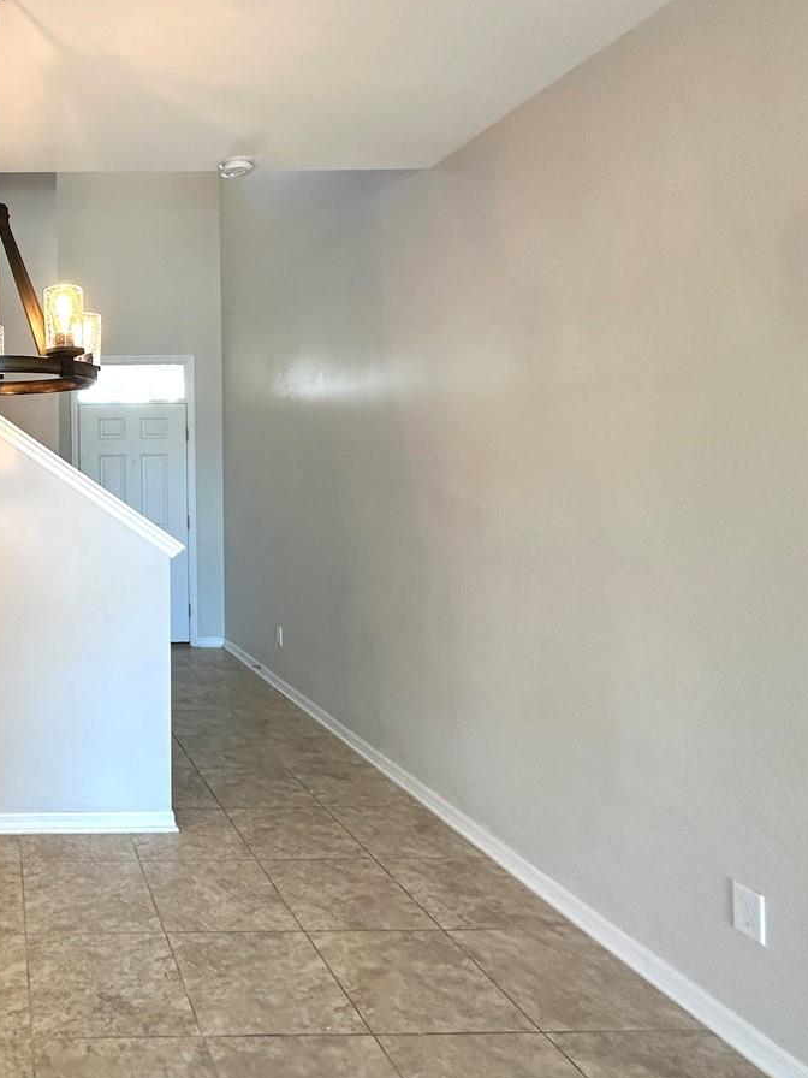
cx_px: 5
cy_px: 460
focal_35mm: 25
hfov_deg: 46.3
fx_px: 778
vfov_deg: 69.0
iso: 160
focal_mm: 2.22
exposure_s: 1/120
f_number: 2.2
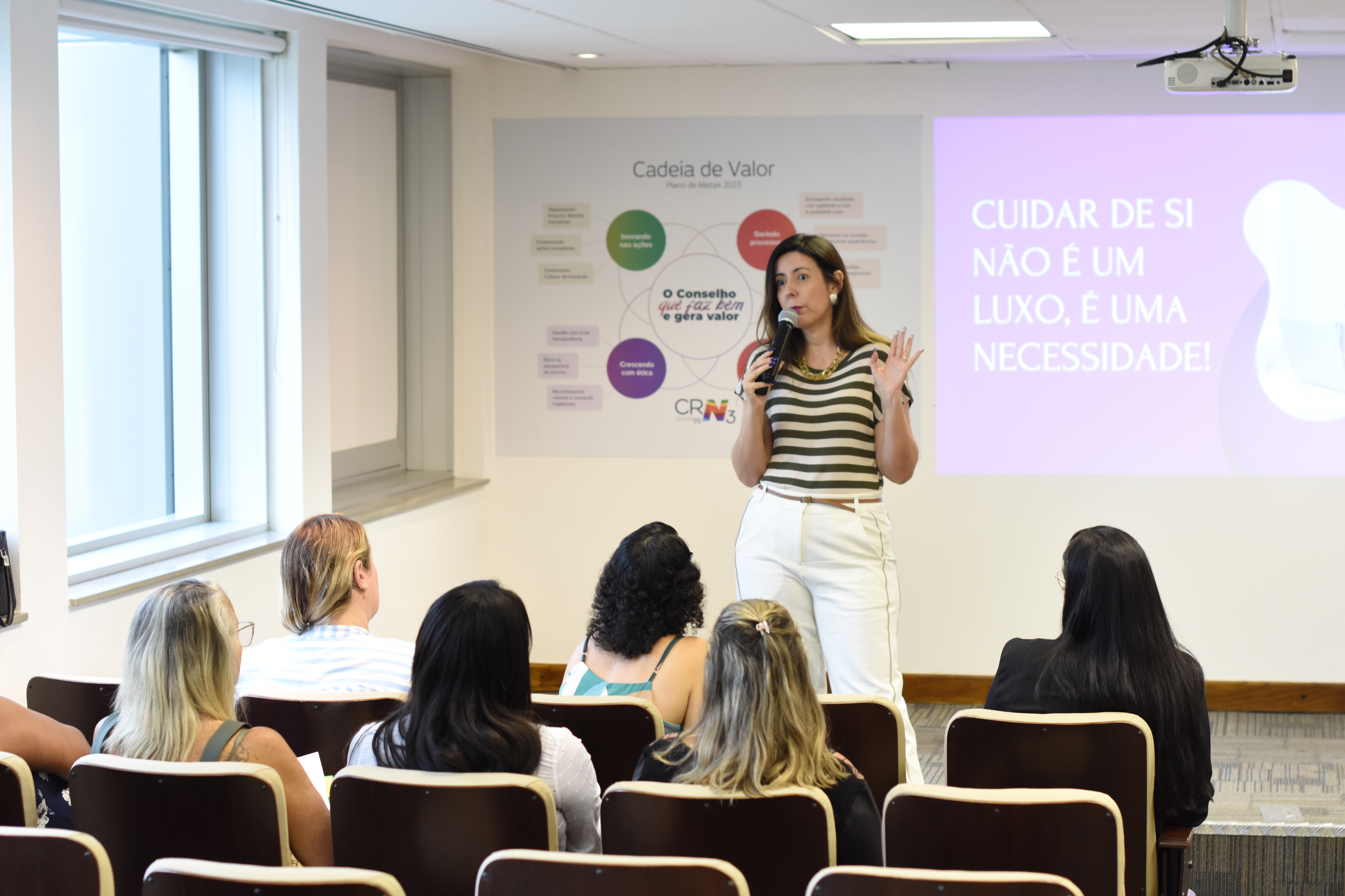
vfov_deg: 18.2
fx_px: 2802
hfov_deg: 27.0
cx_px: 672
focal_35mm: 75
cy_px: 448
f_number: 2.8
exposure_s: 1/125
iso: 1000
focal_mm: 50
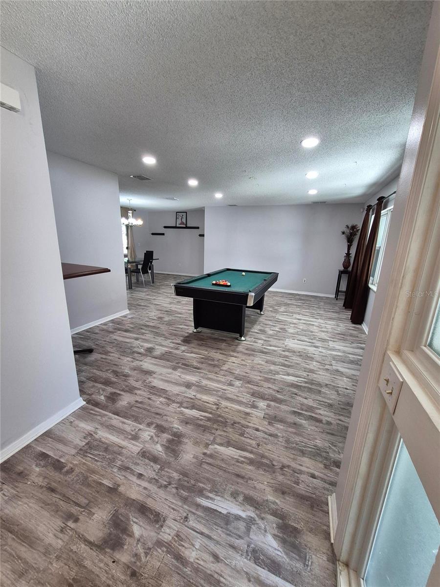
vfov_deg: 106.2
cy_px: 294
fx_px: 220
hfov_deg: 89.9
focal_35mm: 13
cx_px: 220
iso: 160
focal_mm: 1.74
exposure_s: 1/60
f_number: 2.2
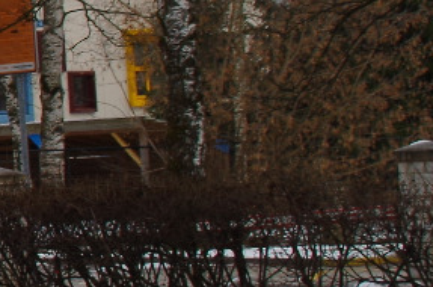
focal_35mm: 278
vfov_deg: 4.9
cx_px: -667
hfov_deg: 6.9
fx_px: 3336
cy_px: -91
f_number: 9
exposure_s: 1/60
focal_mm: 33
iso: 250
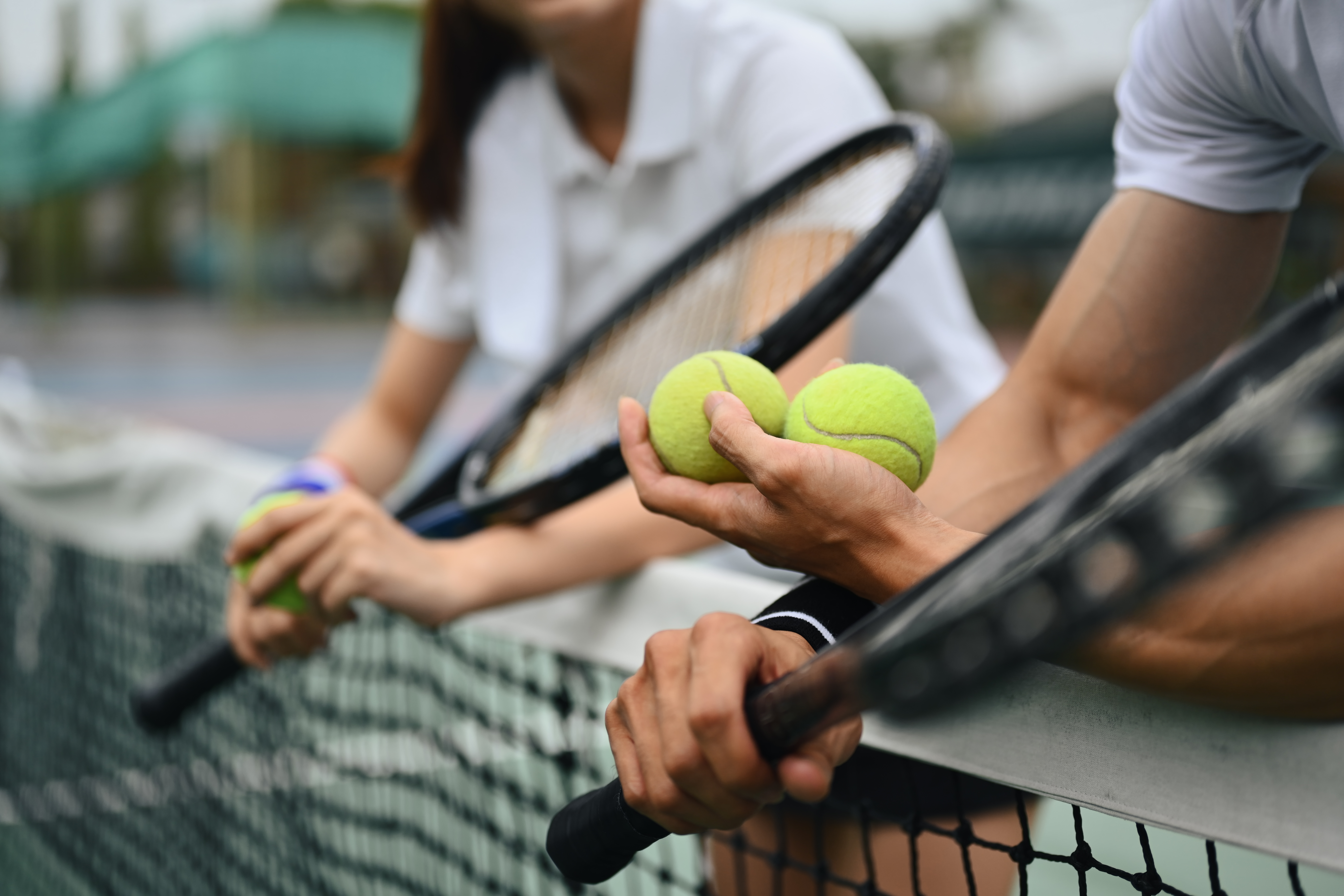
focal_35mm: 50
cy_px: 448
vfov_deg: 27.0
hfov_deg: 39.6
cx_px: 672
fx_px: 1867
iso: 200
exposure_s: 1/1250
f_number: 1.8
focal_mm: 50
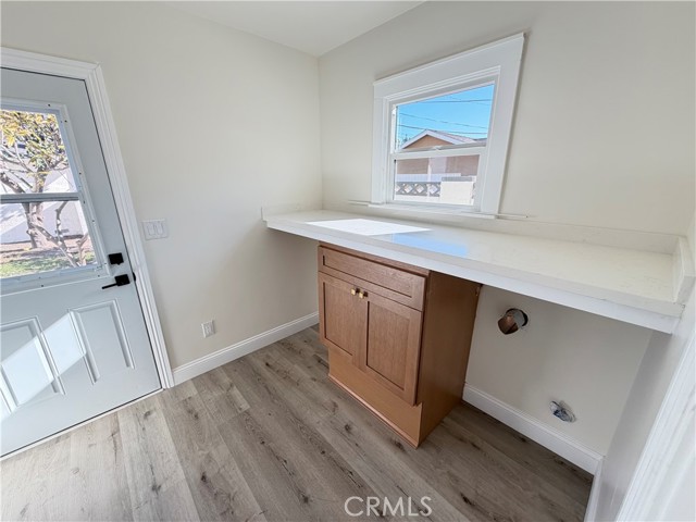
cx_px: 348
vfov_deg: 85.7
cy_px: 261
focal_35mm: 14
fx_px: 281
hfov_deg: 102.1
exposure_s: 1/121
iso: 100
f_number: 2.2
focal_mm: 2.22
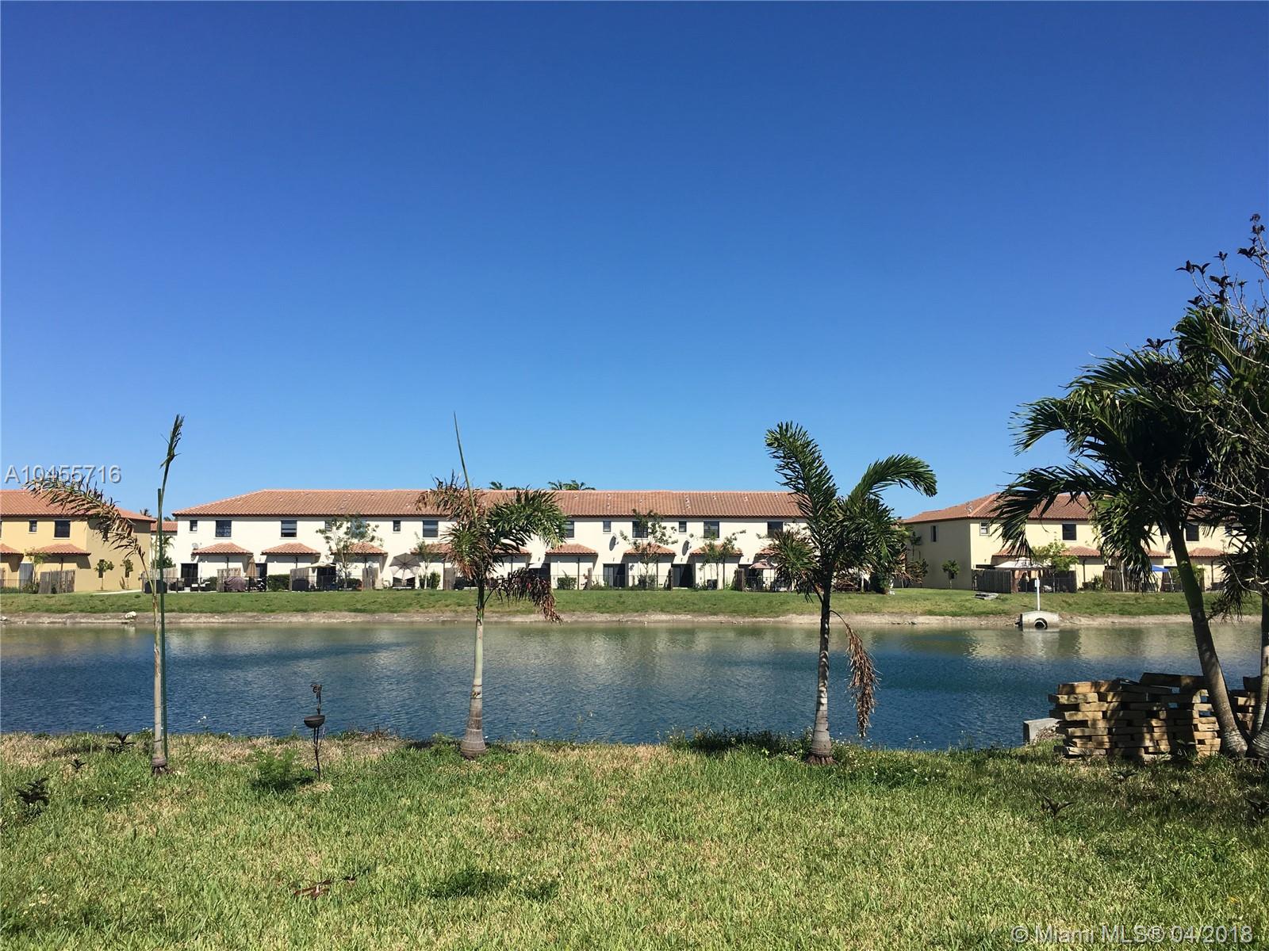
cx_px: 634
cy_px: 476
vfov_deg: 48.2
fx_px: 1063
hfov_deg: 61.7
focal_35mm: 29
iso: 25
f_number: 2.2
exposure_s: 1/1672
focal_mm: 4.15
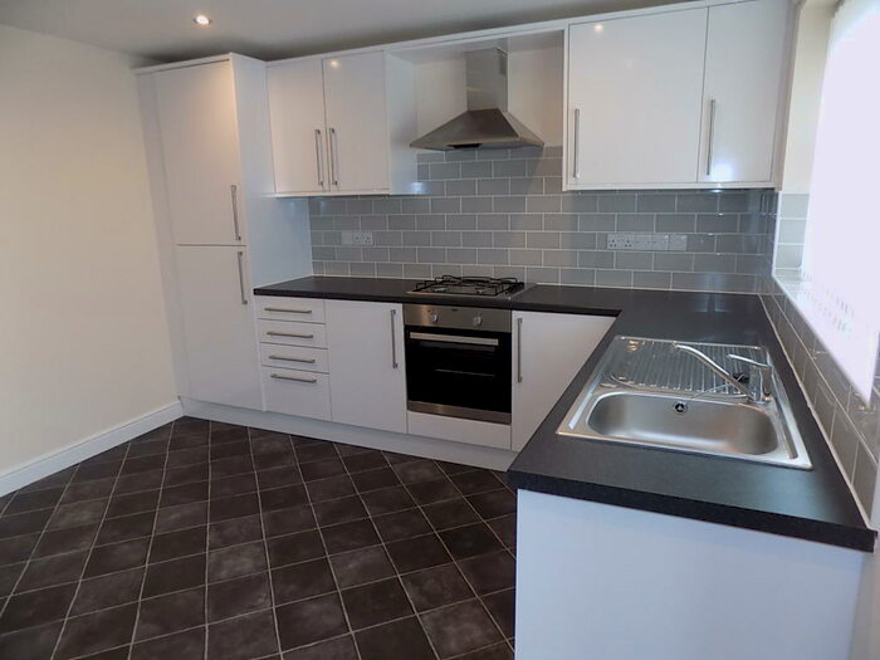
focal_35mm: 23
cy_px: 330
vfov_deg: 58.9
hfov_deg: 73.9
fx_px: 585
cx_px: 440
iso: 250
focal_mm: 4
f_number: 3.1
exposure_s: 1/30
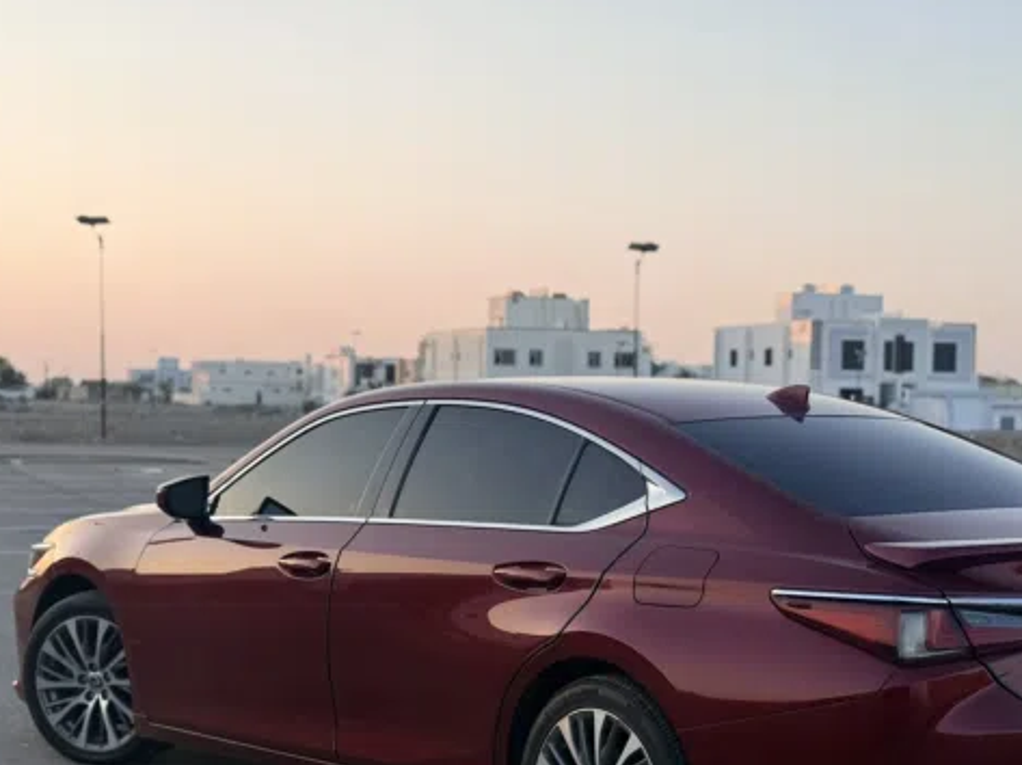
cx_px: 590
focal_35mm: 65
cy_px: 508
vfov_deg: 22.5
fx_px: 1918
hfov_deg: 29.8
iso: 80
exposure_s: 1/1203
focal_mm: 6.76
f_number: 1.78
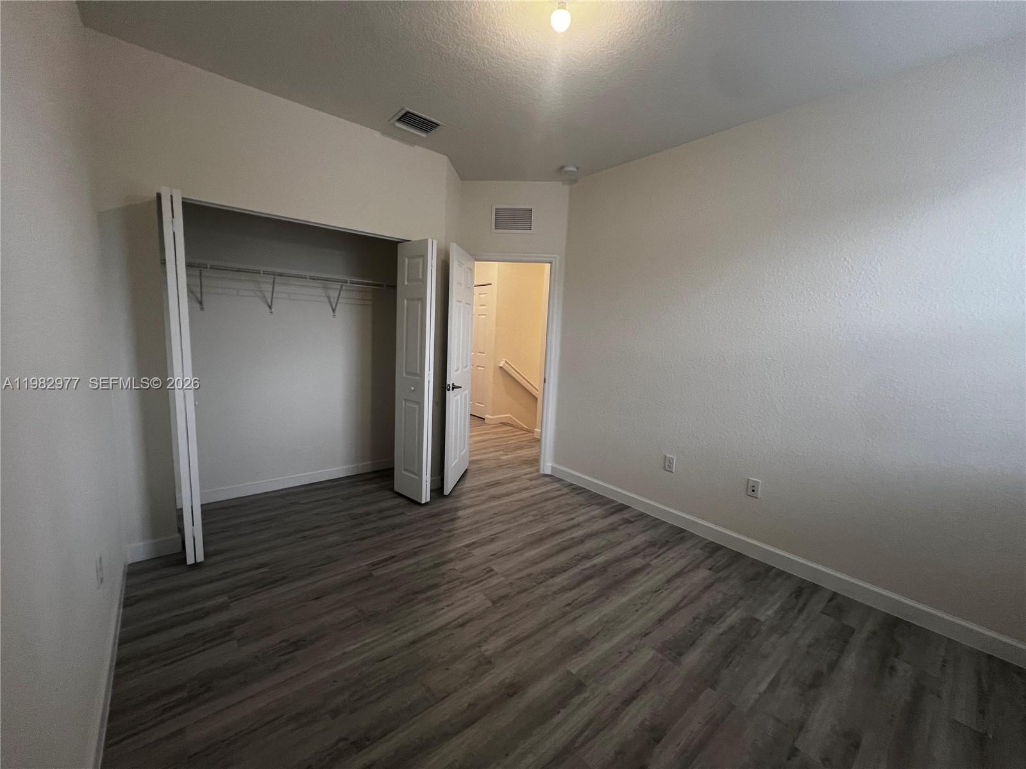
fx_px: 385
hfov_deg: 106.2
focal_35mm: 13
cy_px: 384
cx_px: 513
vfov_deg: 89.9
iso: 125
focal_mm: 1.57
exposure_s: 1/60
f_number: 1.8
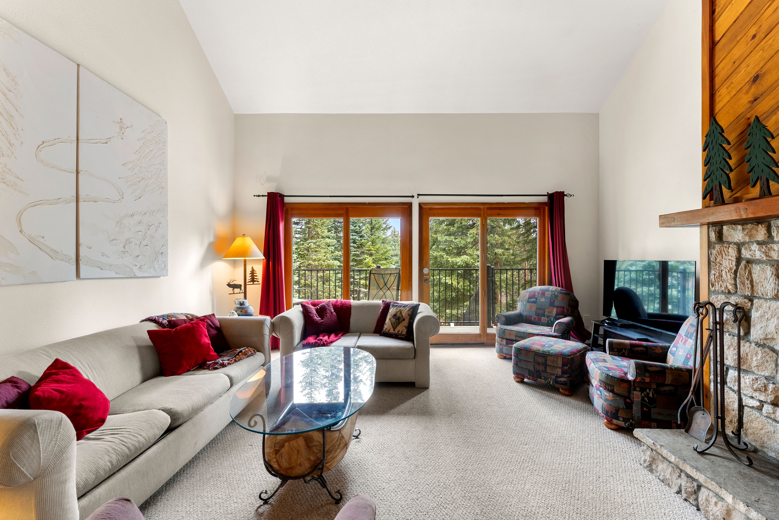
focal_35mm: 15
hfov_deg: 100.0
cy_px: 260
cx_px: 390
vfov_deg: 77.0
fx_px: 327
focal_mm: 15.1
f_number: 7.1
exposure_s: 1/2
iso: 200
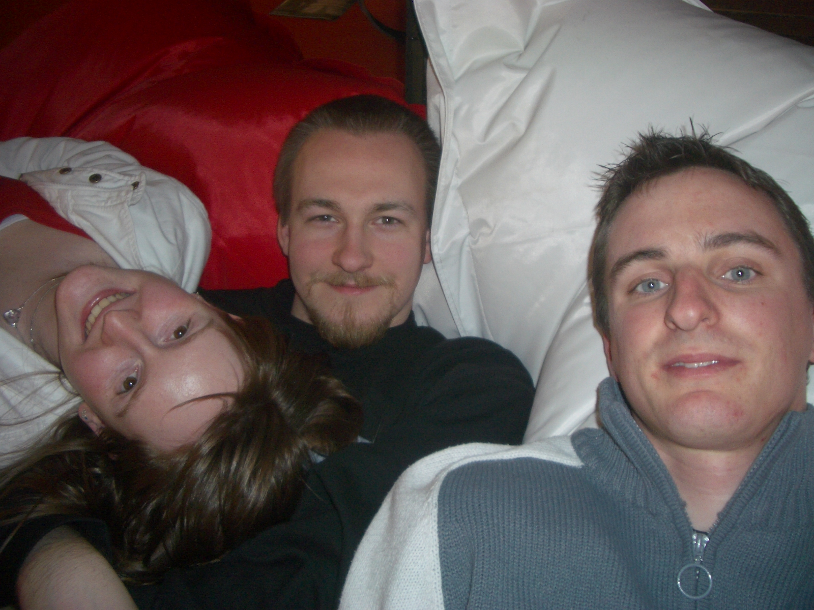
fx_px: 823
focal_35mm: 35
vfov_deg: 40.7
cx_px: 407
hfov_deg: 52.6
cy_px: 305
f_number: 2.6
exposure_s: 1/60
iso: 100
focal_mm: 5.8
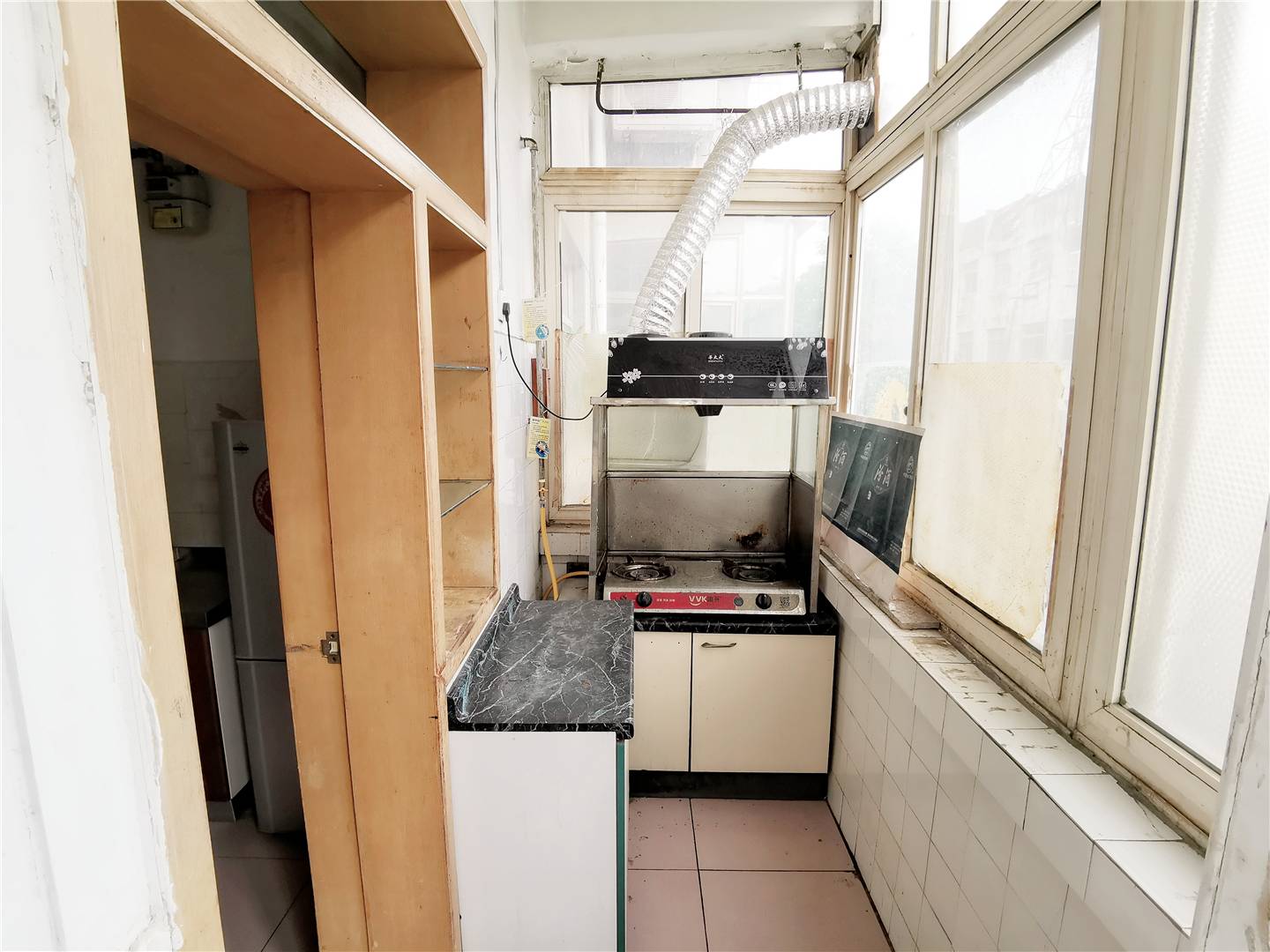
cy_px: 476
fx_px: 624
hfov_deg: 91.0
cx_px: 635
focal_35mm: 17
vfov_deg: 74.7
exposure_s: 1/132
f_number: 2.2
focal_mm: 2.26
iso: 50
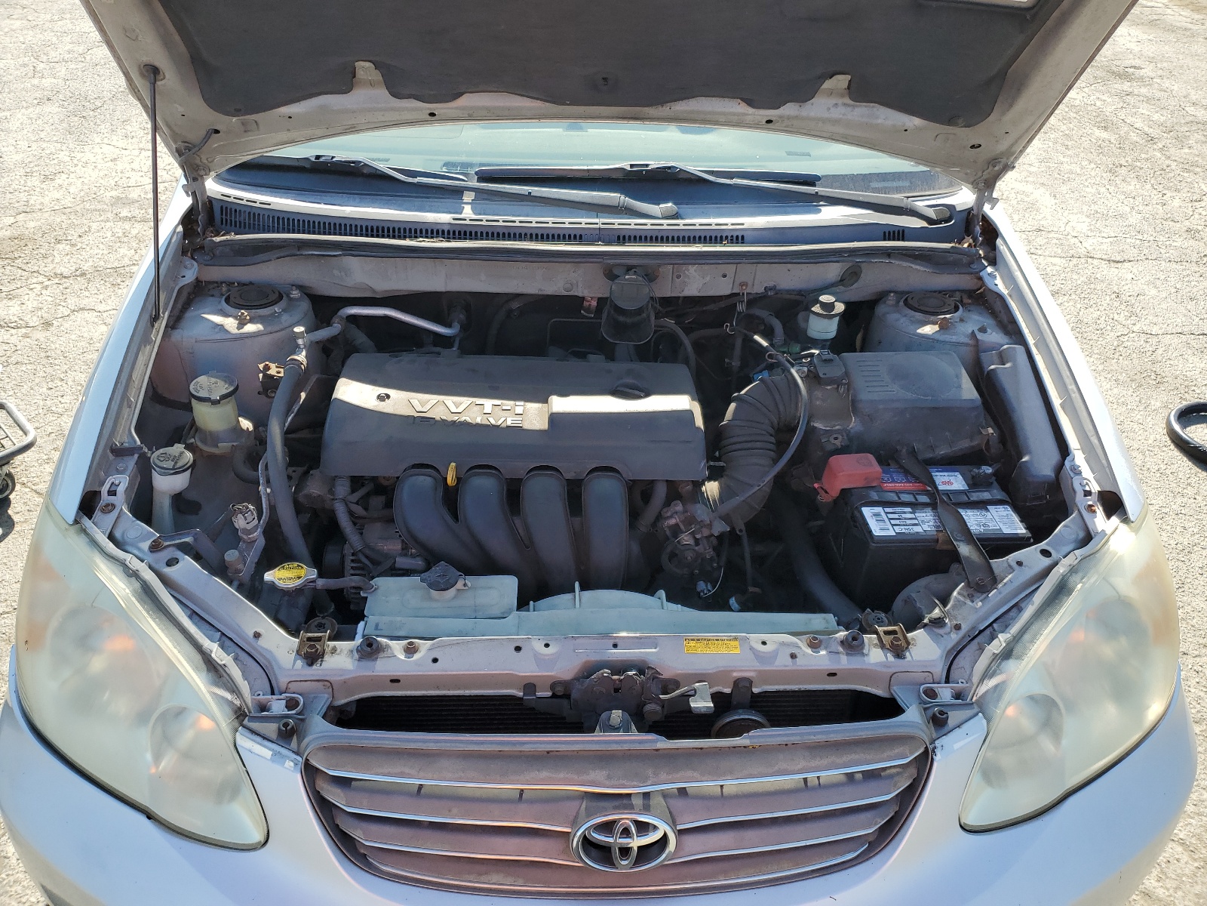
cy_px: 453
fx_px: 907
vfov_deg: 53.1
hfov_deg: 67.3
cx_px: 604
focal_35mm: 26
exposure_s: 1/909
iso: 50
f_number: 1.5
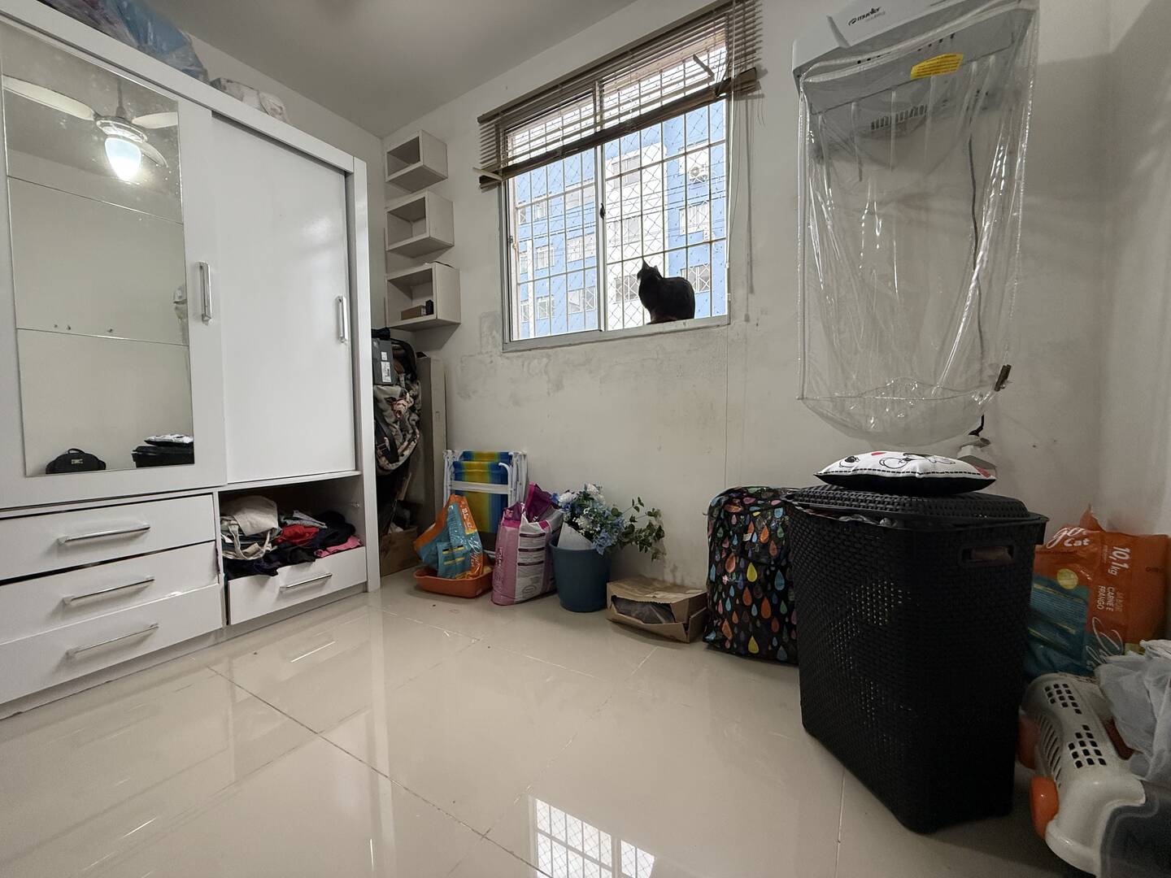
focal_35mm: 14
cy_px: 439
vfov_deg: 85.7
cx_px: 586
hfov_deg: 102.1
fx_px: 474
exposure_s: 1/120
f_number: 2.2
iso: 320
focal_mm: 2.22
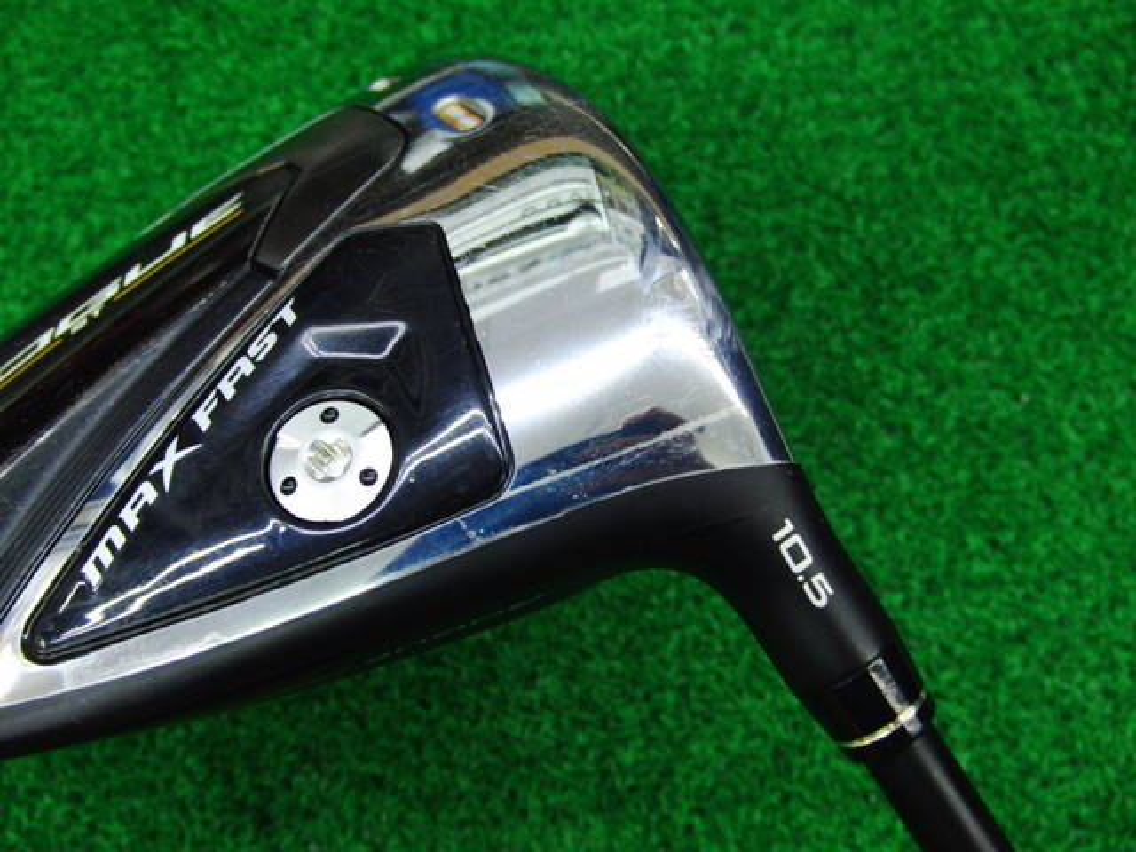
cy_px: 426
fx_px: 1214
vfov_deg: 38.7
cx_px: 568
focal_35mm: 37
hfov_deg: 50.1
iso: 400
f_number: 3.6
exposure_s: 1/50
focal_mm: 6.42
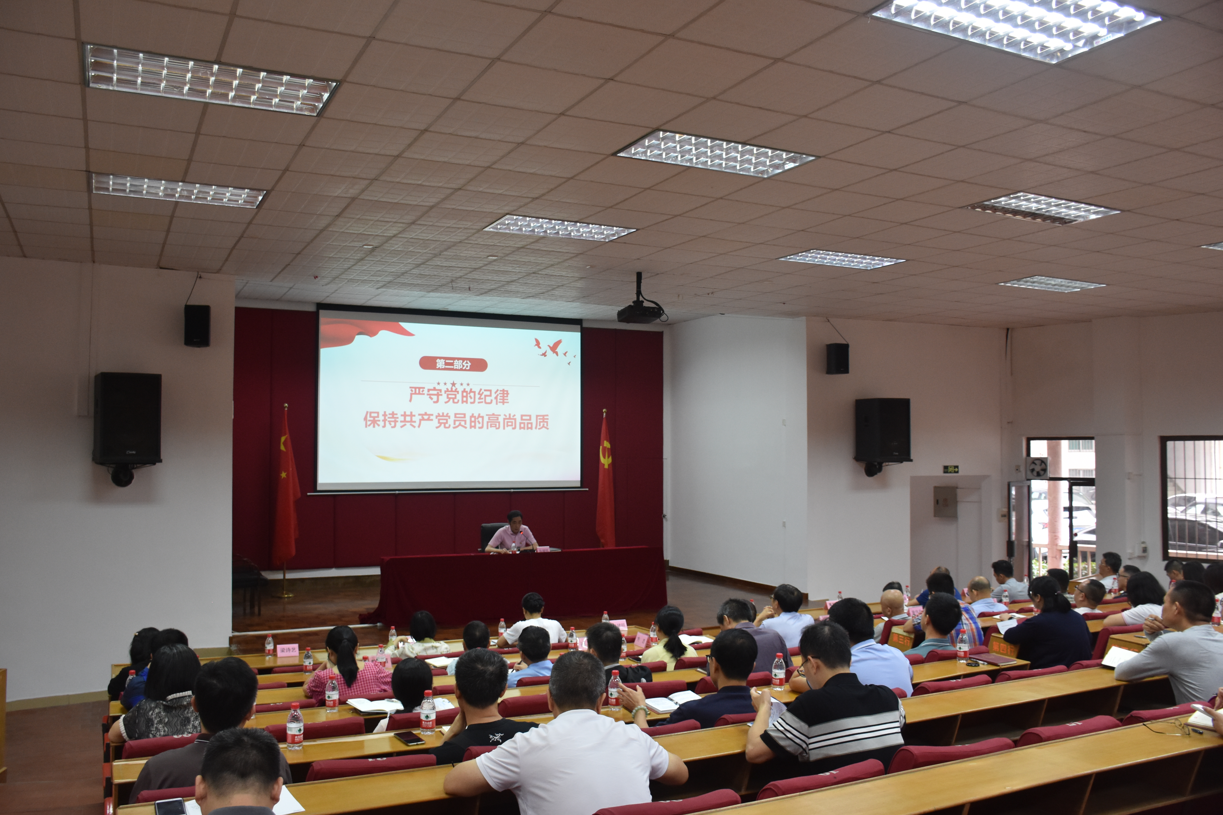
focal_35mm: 30
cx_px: 612
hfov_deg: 61.9
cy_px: 408
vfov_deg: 43.6
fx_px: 1019
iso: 900
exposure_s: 1/60
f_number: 4
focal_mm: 20
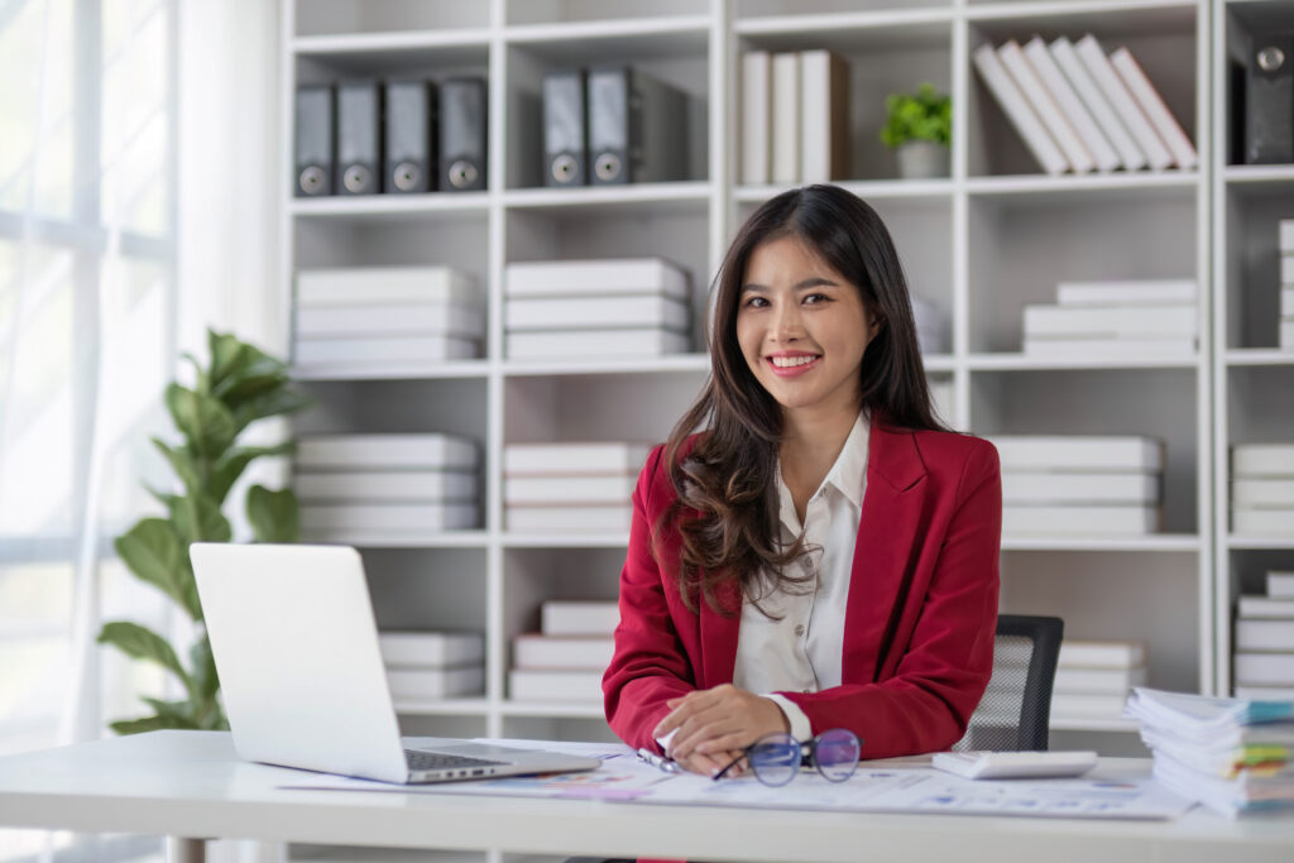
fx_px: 2696
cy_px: 432
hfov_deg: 27.0
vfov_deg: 18.2
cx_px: 647
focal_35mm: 75
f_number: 1.4
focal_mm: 50
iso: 250
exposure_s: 1/500
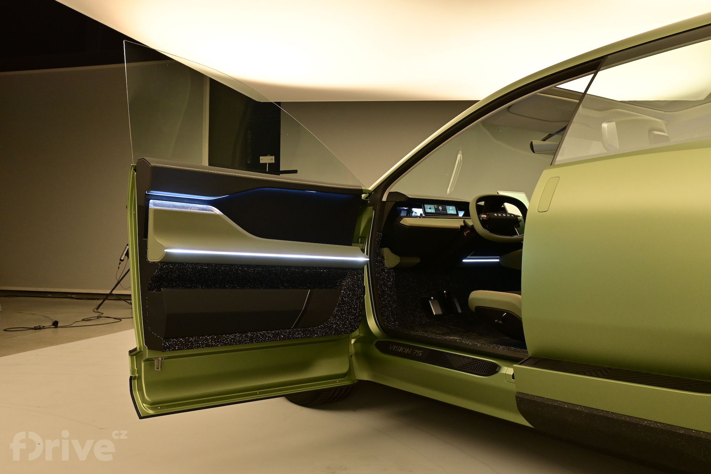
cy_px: 237
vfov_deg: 41.7
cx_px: 356
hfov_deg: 59.5
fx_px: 622
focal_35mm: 32
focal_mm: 21
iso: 640
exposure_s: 1/30
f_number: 6.3
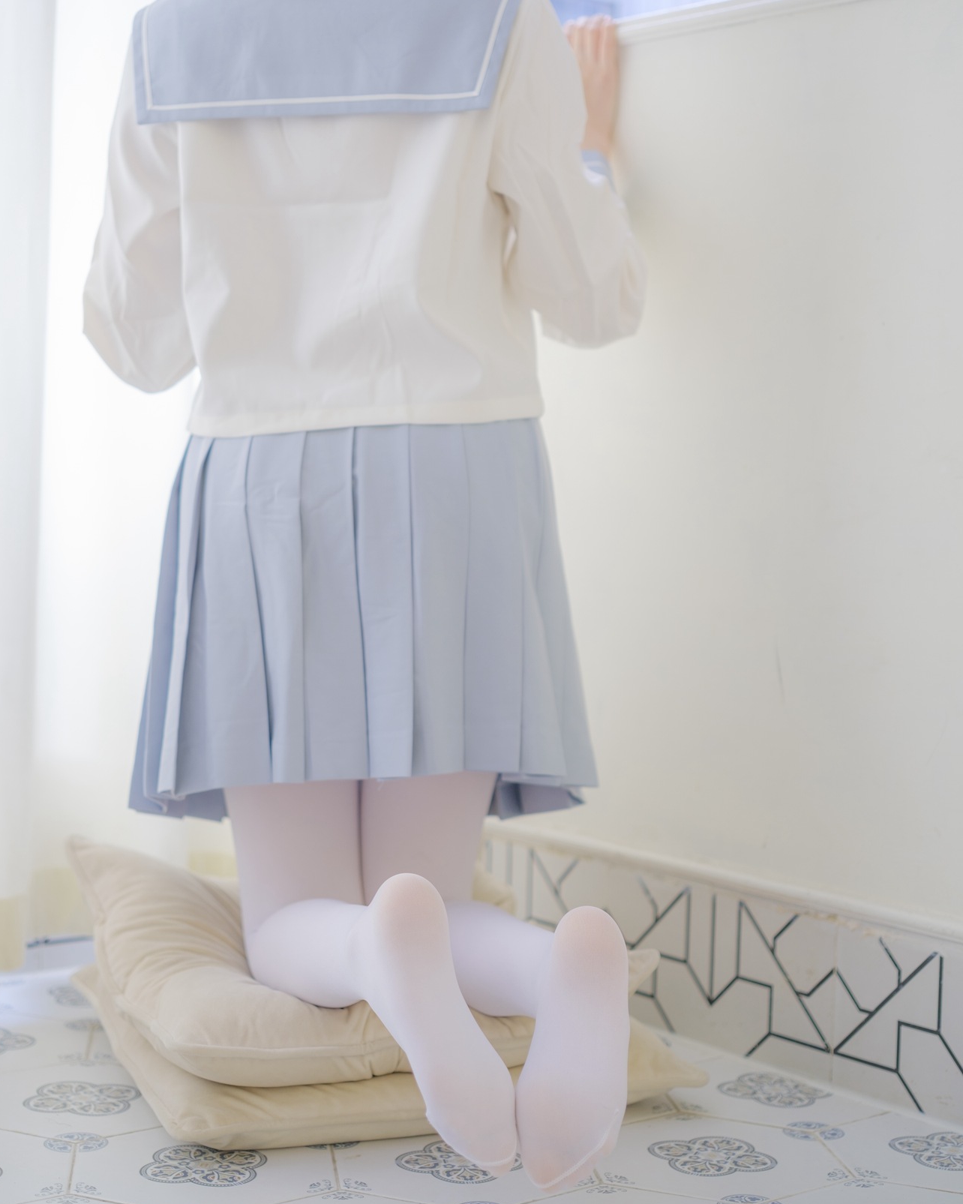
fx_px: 2031
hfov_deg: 26.7
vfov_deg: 33.0
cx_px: 478
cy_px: 515
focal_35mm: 57
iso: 160
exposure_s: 1/60
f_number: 1.6
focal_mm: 33
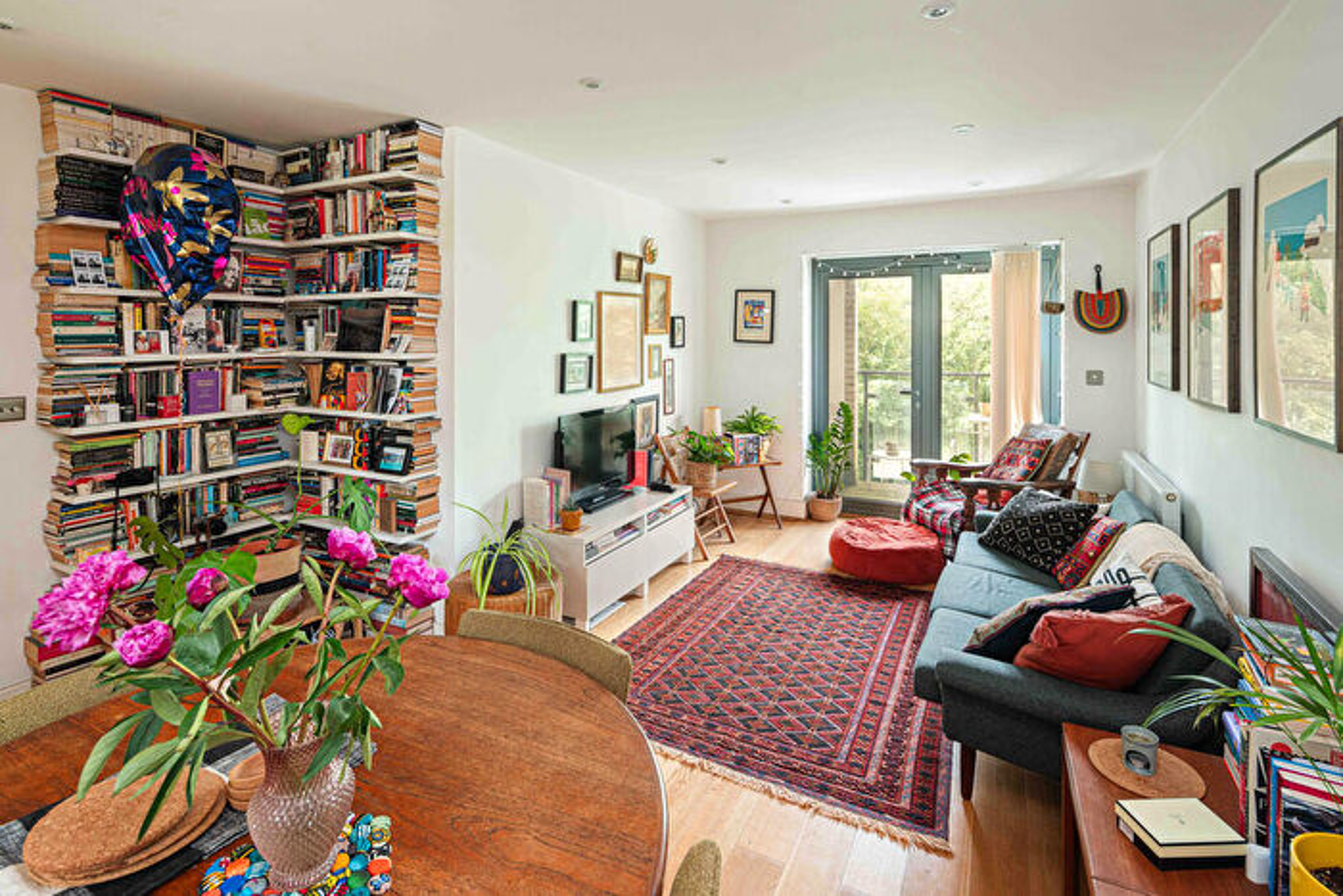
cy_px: 448
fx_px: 634
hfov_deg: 93.3
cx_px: 672
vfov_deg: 70.5
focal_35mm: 17
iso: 250
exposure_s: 1/3
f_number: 8
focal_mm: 17
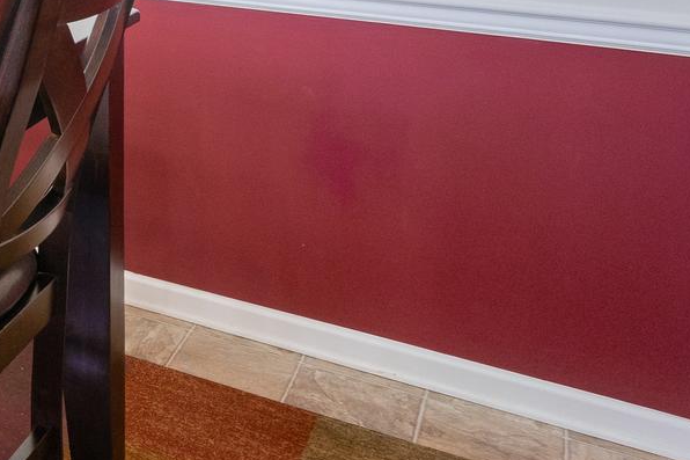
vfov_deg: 21.4
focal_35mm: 55
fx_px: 1054
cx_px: -379
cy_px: -189
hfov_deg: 25.6
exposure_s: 1/8
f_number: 8
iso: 800
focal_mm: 16
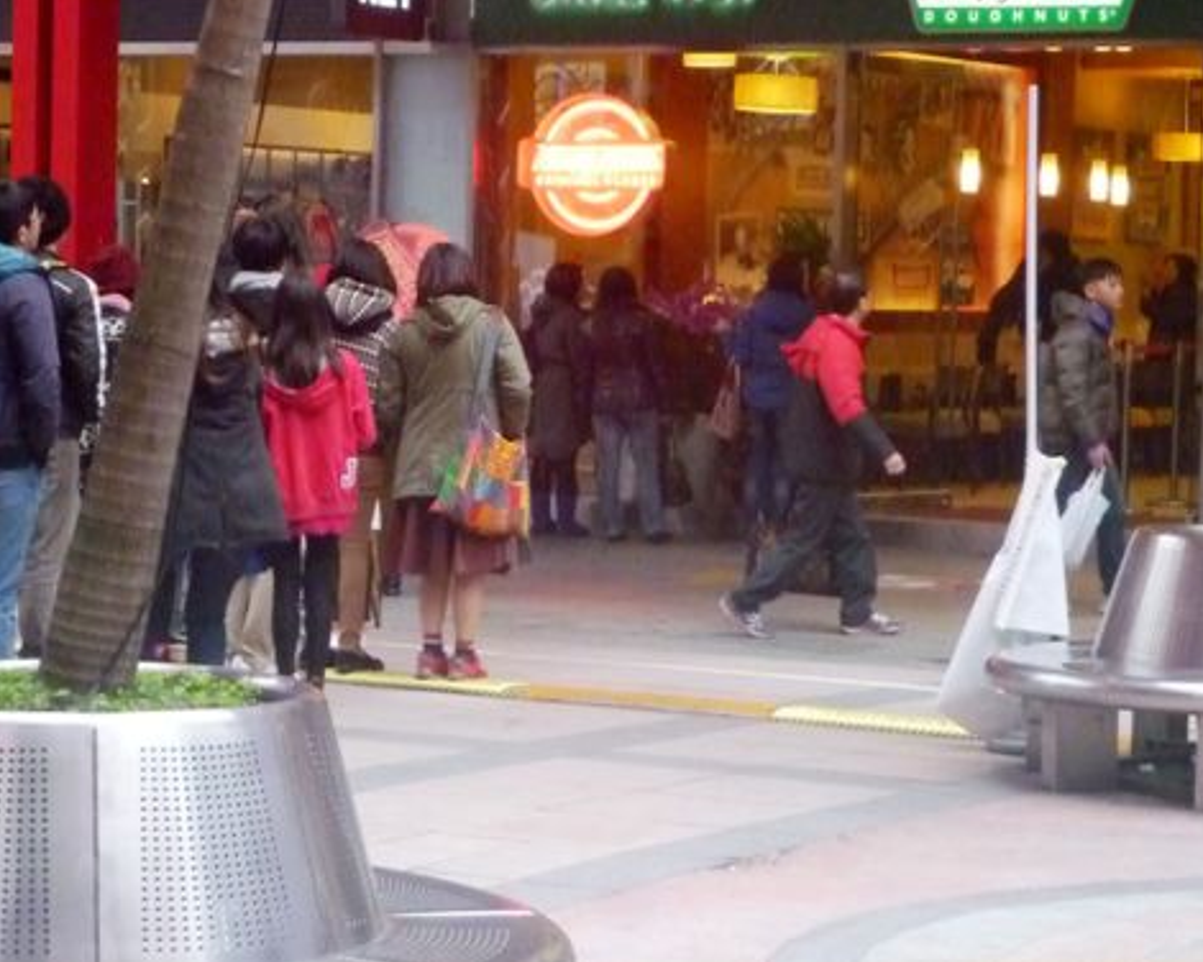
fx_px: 4130
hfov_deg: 16.6
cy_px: 389
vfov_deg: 13.3
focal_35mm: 116
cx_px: 561
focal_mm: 16.6
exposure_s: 1/160
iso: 1600
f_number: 5.7
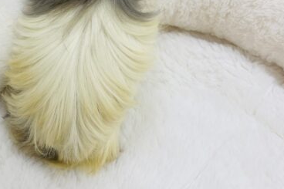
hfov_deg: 41.0
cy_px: 22
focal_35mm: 47
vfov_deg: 27.7
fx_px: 371
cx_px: 79
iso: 80
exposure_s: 1/100
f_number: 1.8
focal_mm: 4.25
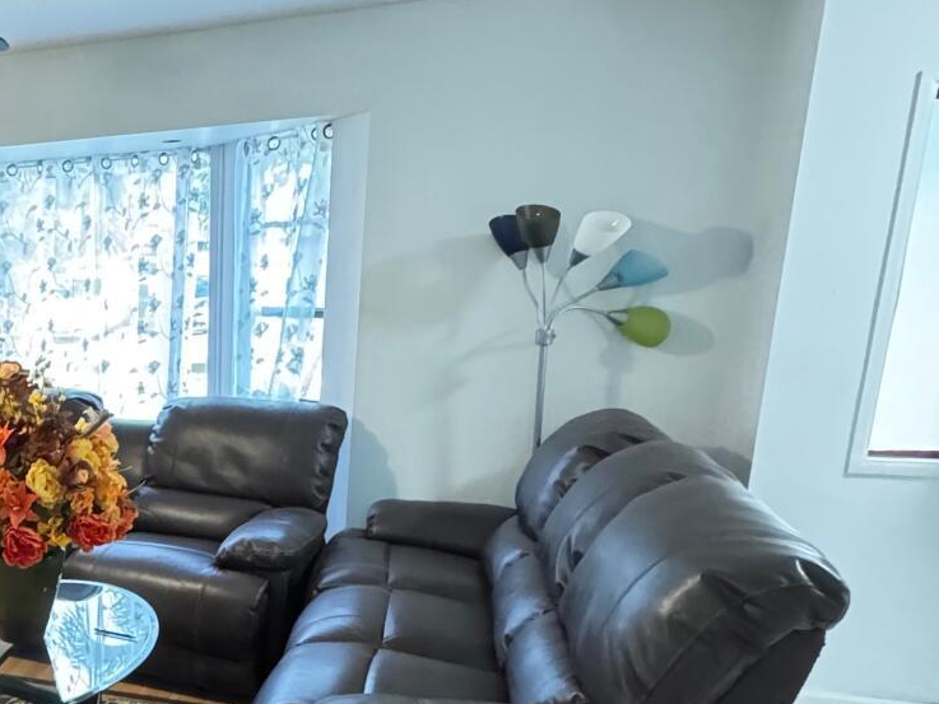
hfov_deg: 42.1
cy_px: 536
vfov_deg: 36.8
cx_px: -8
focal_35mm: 38
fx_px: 1031
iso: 1250
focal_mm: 2.22
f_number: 2.2
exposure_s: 1/60
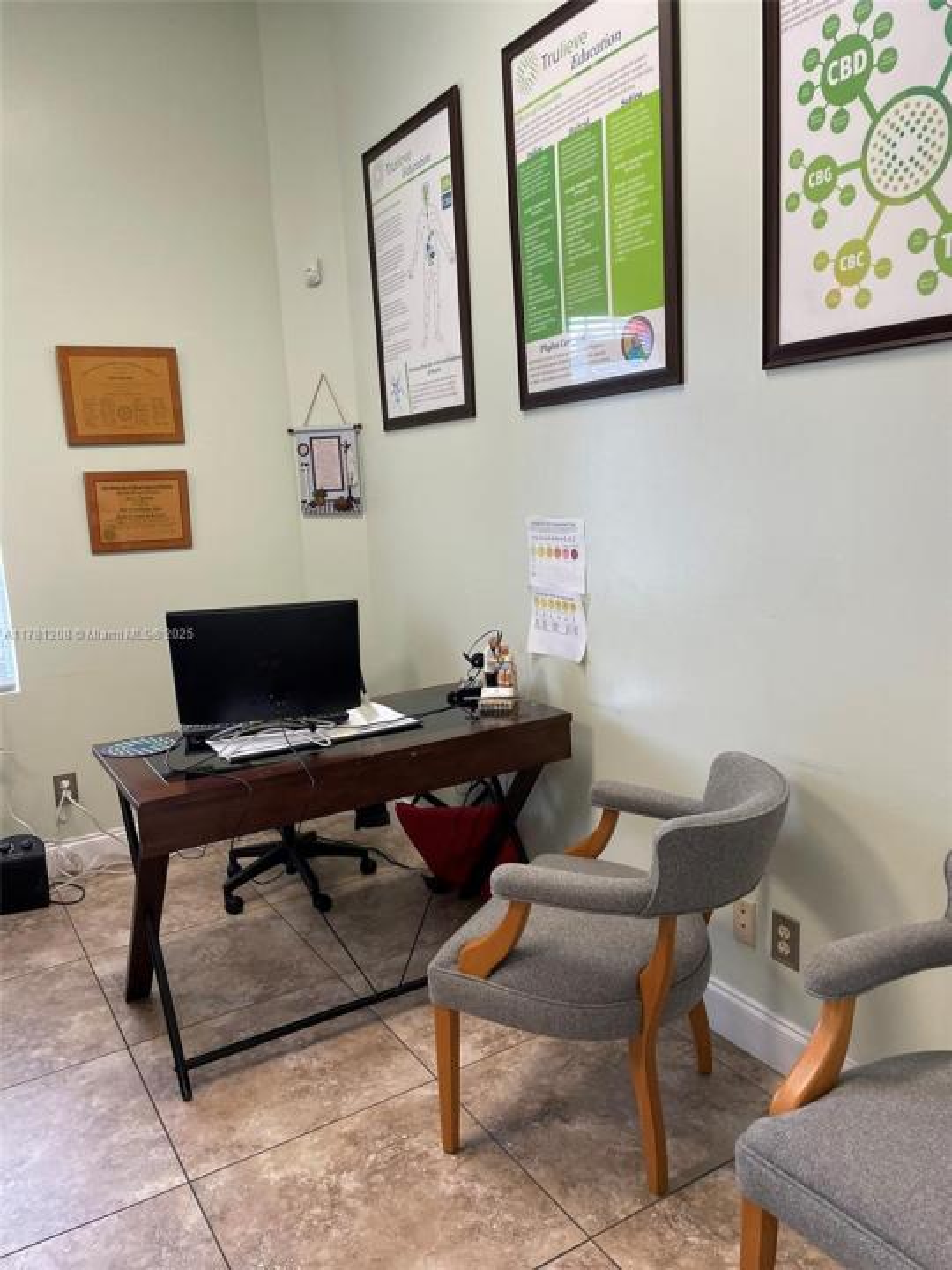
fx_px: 953
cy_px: 635
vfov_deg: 67.3
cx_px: 476
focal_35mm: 26
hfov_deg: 53.1
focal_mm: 4.2
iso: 64
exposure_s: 1/60
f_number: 1.6
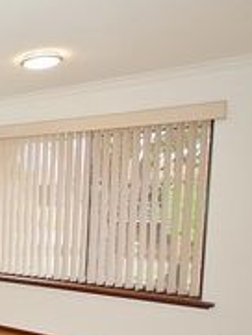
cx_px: -174
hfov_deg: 23.3
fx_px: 400
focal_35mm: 41
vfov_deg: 44.8
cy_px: 223
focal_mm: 11
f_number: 4.5
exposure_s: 1/60
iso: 400
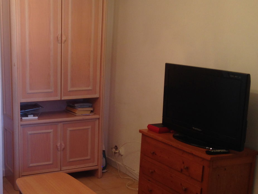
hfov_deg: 33.0
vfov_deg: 25.6
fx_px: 425
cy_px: 122
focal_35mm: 57
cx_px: 58
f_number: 2.4
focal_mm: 4.12
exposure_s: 1/25
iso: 50
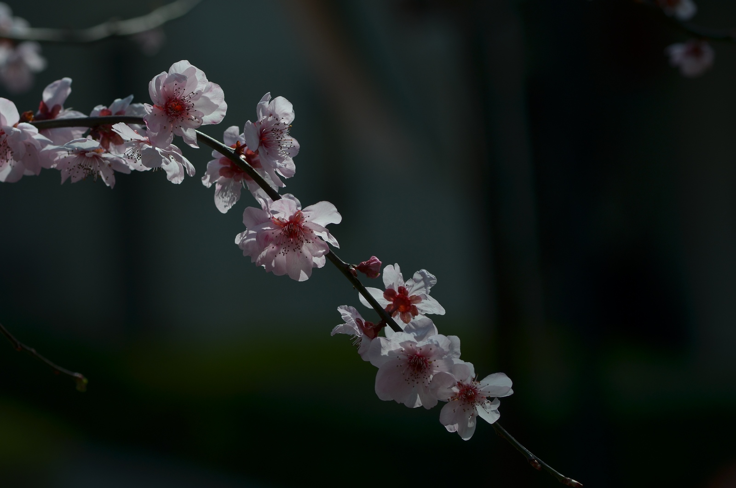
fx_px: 3214
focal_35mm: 158
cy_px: 244
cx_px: 368
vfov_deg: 8.7
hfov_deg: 13.1
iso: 100
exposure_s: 1/1250
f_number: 5.6
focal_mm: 105
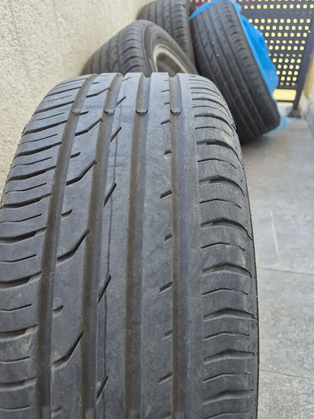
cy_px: 207
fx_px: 290
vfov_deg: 71.6
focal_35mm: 24
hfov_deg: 56.8
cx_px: 151
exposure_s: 1/182
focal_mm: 5.4
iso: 160
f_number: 1.8
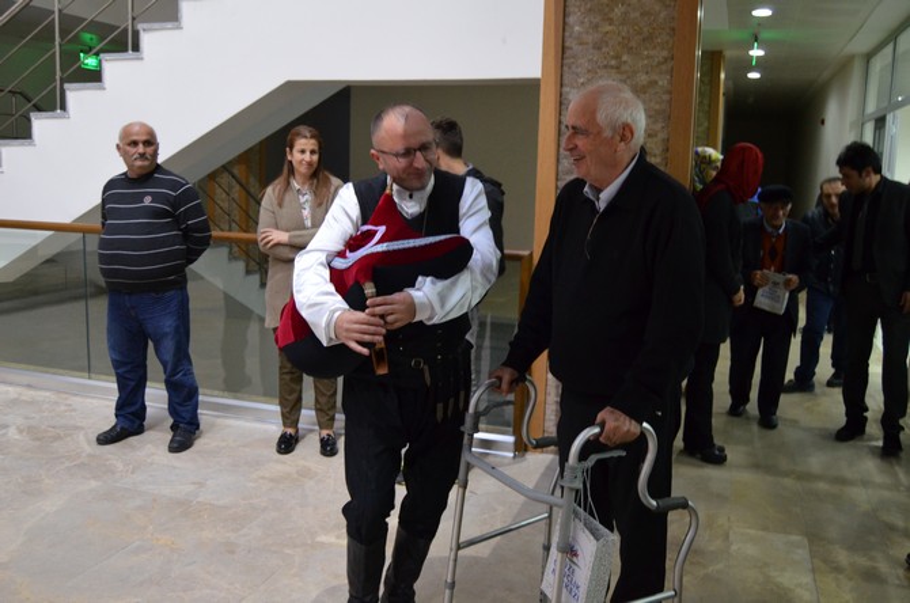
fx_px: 833
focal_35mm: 33
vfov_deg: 39.8
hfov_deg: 57.3
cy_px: 302
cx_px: 455
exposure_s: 1/30
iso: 1800
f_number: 3.5
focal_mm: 22
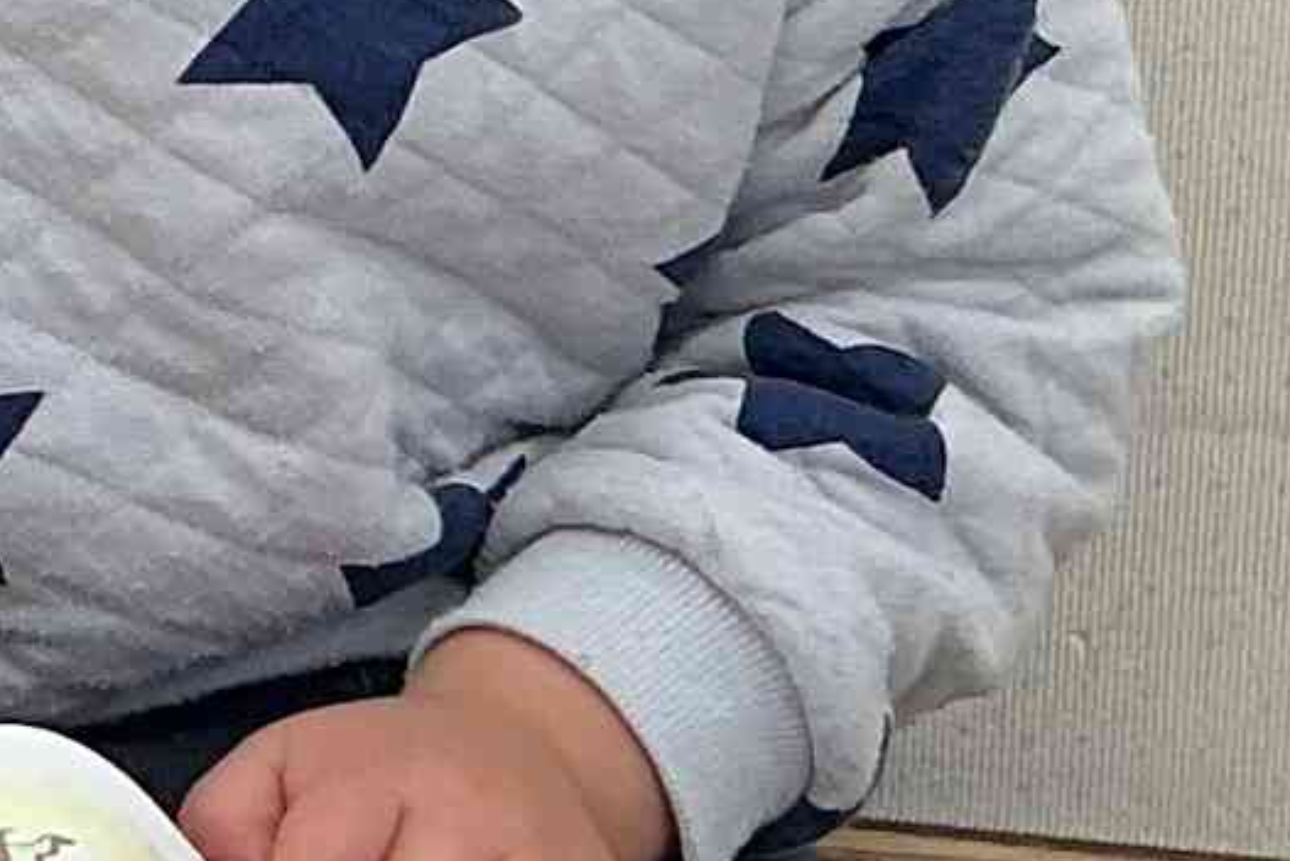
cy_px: 282
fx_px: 6631
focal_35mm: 185
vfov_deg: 7.4
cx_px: -172
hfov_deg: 10.9
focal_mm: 3
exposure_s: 1/100
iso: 50
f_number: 1.8
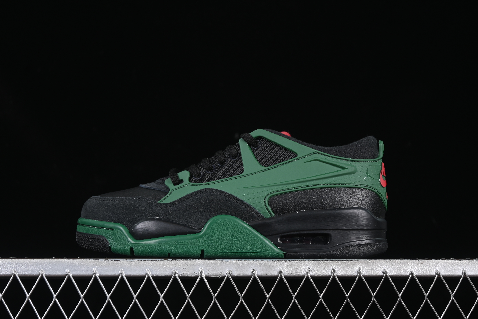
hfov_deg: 27.0
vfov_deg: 18.2
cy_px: 160
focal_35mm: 75
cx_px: 239
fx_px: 996
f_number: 6.3
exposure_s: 1/50
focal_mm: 50
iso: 160
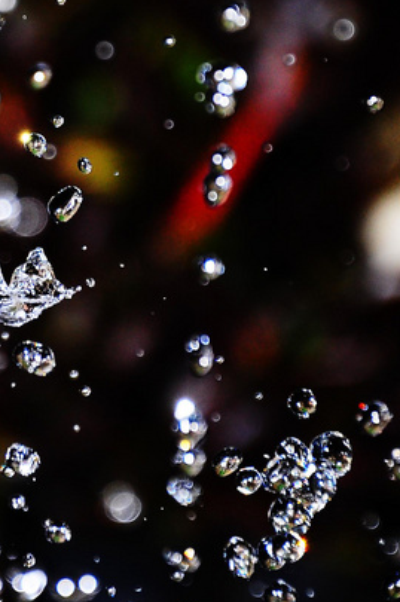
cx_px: -16
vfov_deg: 4.9
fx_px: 7023
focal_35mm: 420
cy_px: 46
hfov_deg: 3.3
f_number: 5.6
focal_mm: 105
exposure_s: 1/10
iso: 400
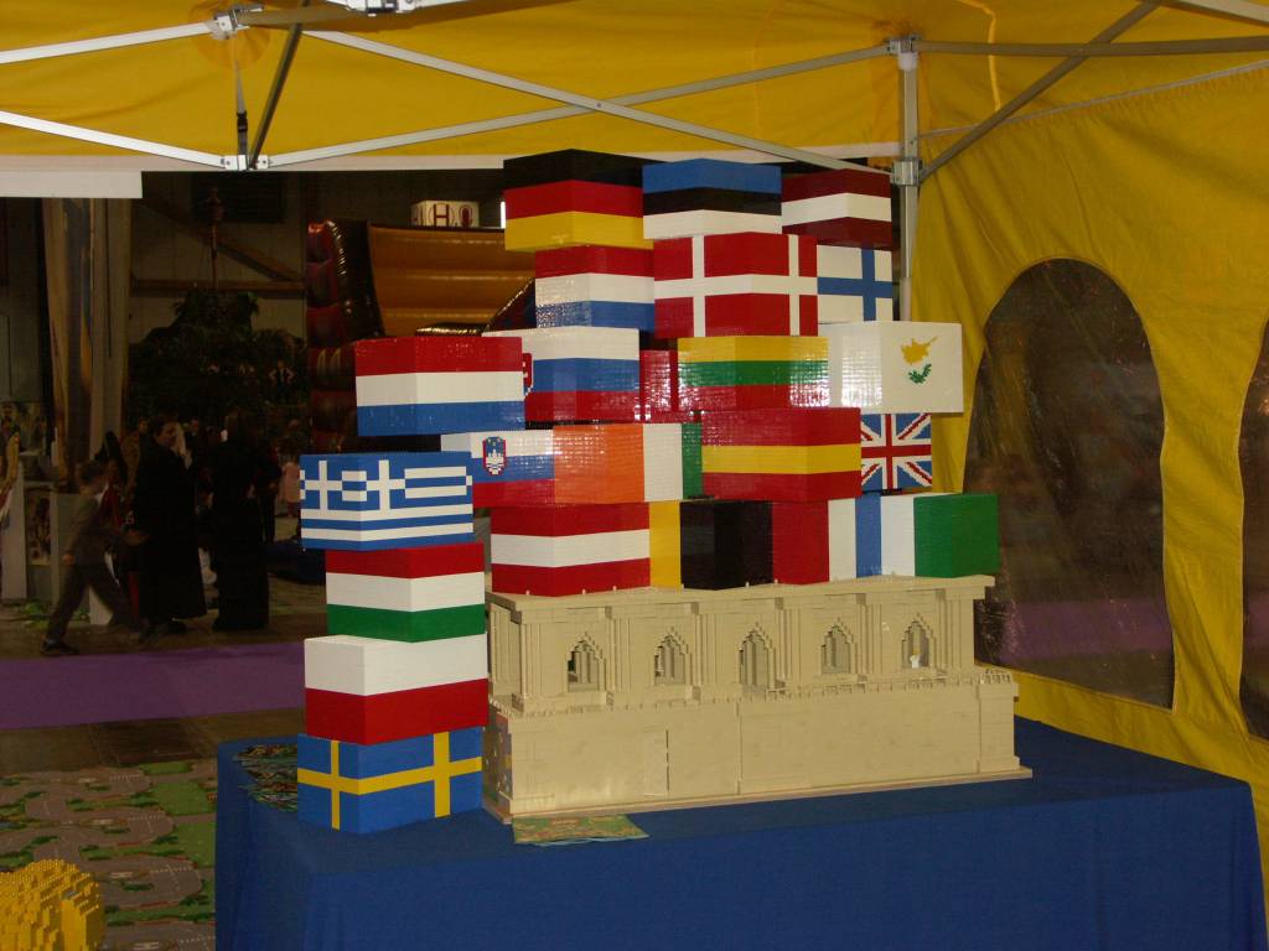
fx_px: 1833
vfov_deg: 29.1
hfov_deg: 38.2
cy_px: 476
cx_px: 634
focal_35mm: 50
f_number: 2.8
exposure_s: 1/50
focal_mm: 12.81
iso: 200
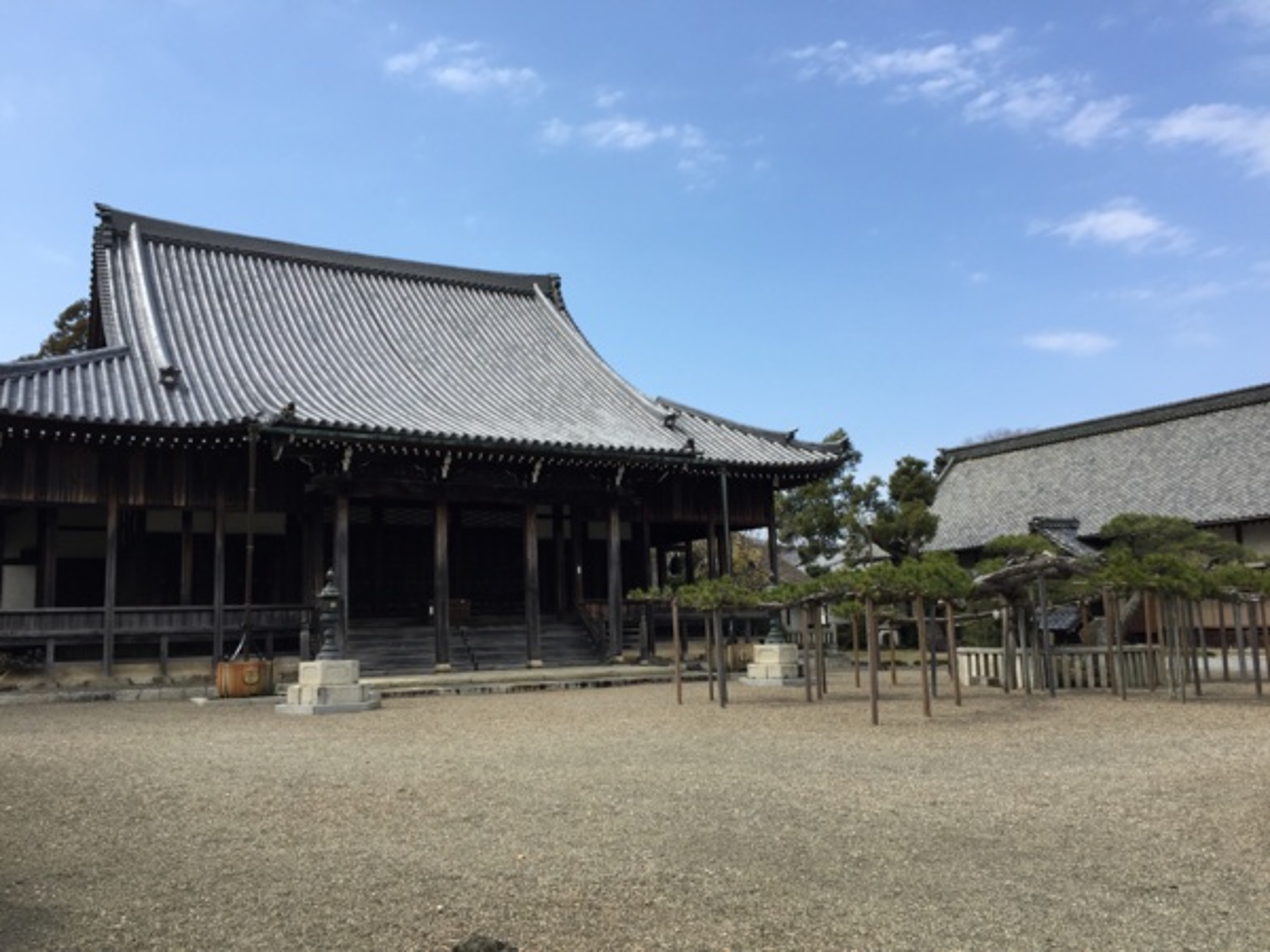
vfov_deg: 48.2
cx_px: 635
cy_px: 476
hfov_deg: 61.7
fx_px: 1064
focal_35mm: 29
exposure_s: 1/1647
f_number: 2.2
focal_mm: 4.15
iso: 32
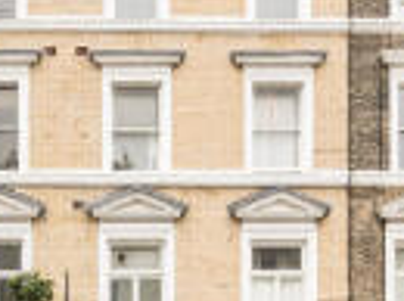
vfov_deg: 21.9
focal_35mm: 67
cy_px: 163
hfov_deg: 28.5
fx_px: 781
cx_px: 96
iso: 800
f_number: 9
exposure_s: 1/40
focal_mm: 19
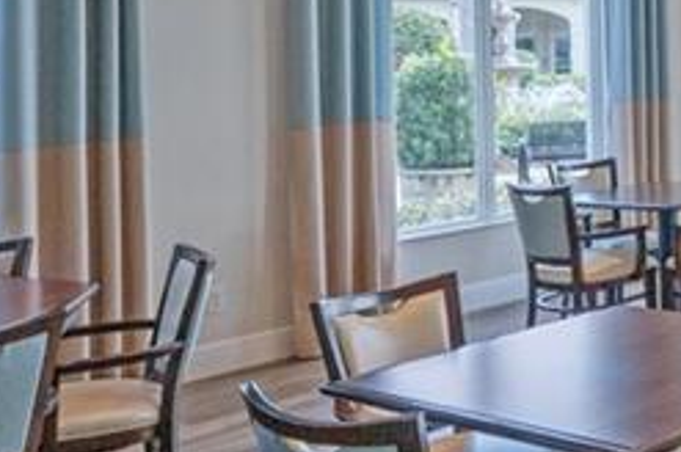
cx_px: 860
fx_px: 1096
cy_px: 128
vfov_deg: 23.1
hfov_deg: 28.8
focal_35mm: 58
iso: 320
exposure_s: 1/80
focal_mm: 14
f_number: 9
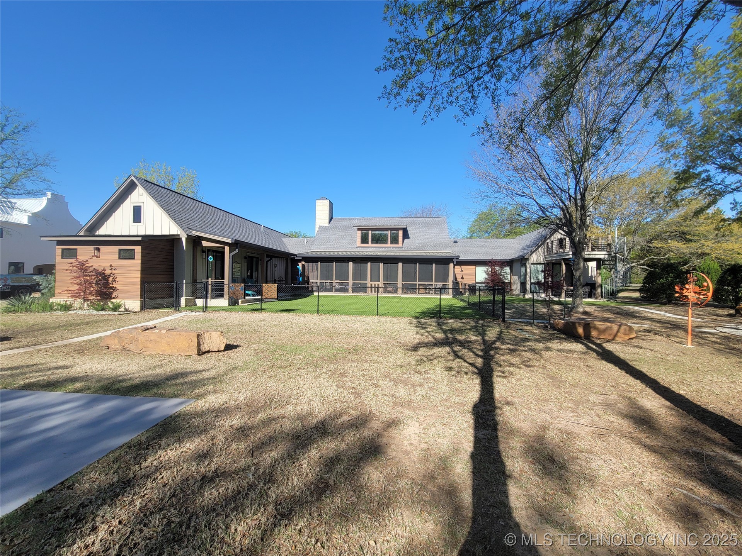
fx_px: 279
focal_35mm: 13
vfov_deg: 89.9
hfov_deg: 106.2
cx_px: 371
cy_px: 278
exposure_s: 1/1173
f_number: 2.2
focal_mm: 2.2
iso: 64
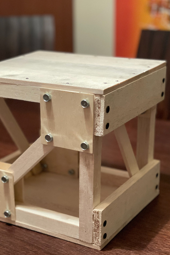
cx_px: 60
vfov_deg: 28.0
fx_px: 510
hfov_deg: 18.9
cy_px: 150
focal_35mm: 72
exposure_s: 1/24
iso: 500
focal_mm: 6
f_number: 2
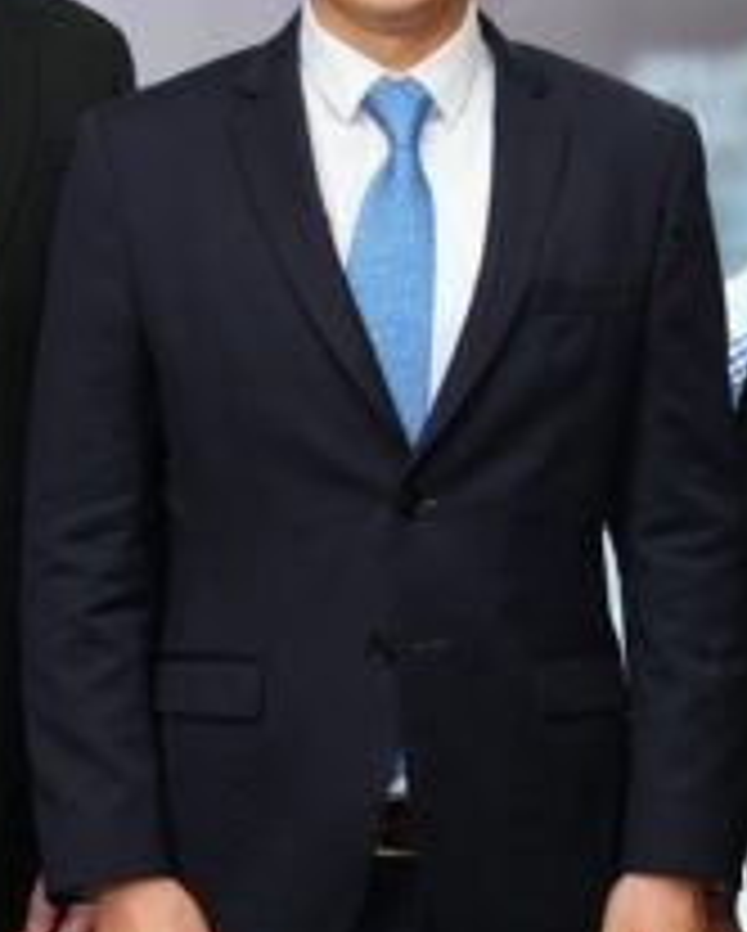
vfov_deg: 13.8
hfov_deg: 11.1
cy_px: 171
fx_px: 3836
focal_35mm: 139
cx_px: 364
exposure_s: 1/160
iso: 1000
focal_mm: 40
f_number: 5
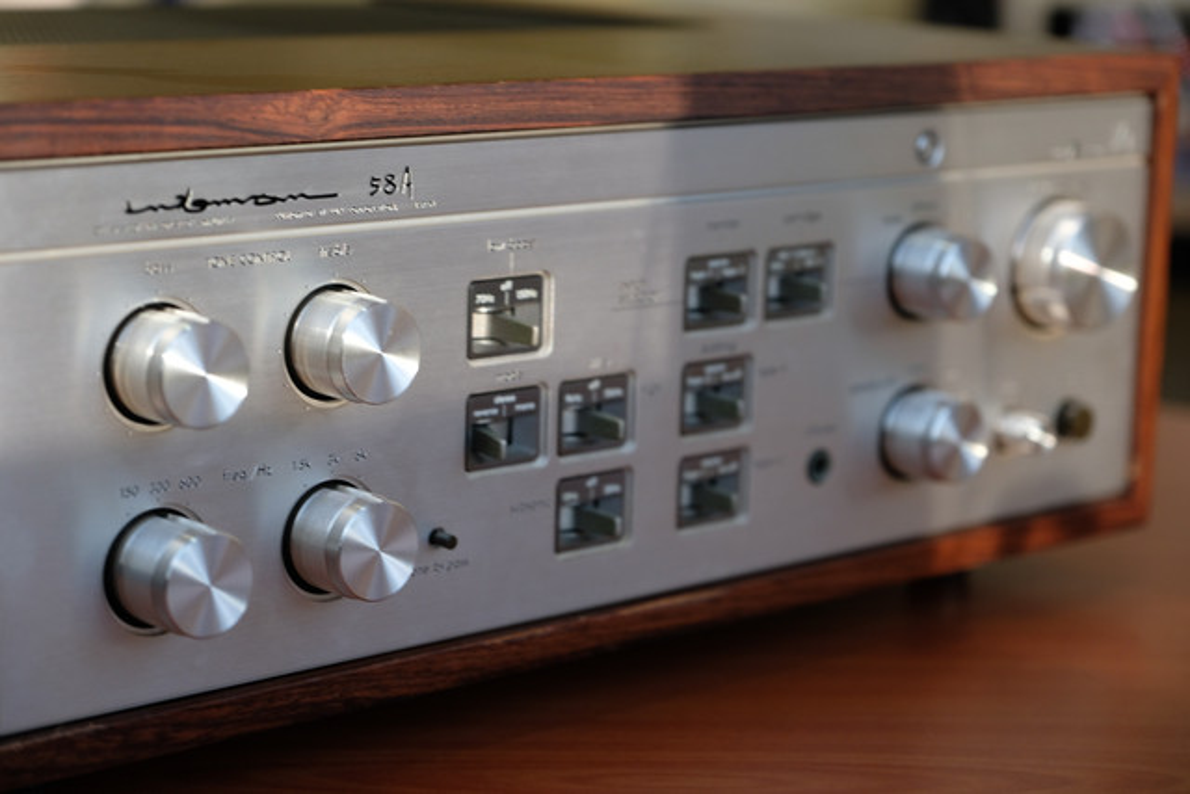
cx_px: 595
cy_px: 397
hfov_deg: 24.5
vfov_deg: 16.5
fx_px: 2744
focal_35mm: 83
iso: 800
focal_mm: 55
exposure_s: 1/240
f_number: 2.8
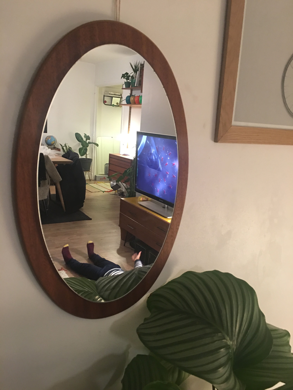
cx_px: 146
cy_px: 195
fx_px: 327
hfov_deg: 48.2
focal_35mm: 29
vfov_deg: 61.7
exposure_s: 1/8
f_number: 2.2
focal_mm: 4.15
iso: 100
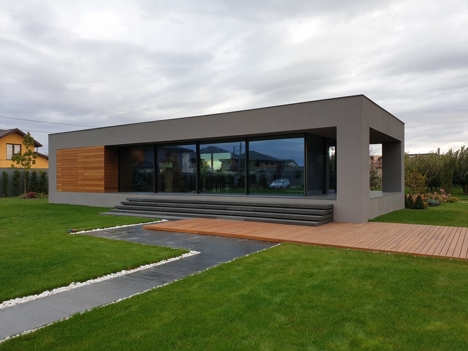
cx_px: 234
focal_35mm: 26
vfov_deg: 53.1
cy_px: 176
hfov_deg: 67.3
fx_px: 352
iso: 50
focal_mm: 4.3
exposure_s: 1/136
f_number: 2.4
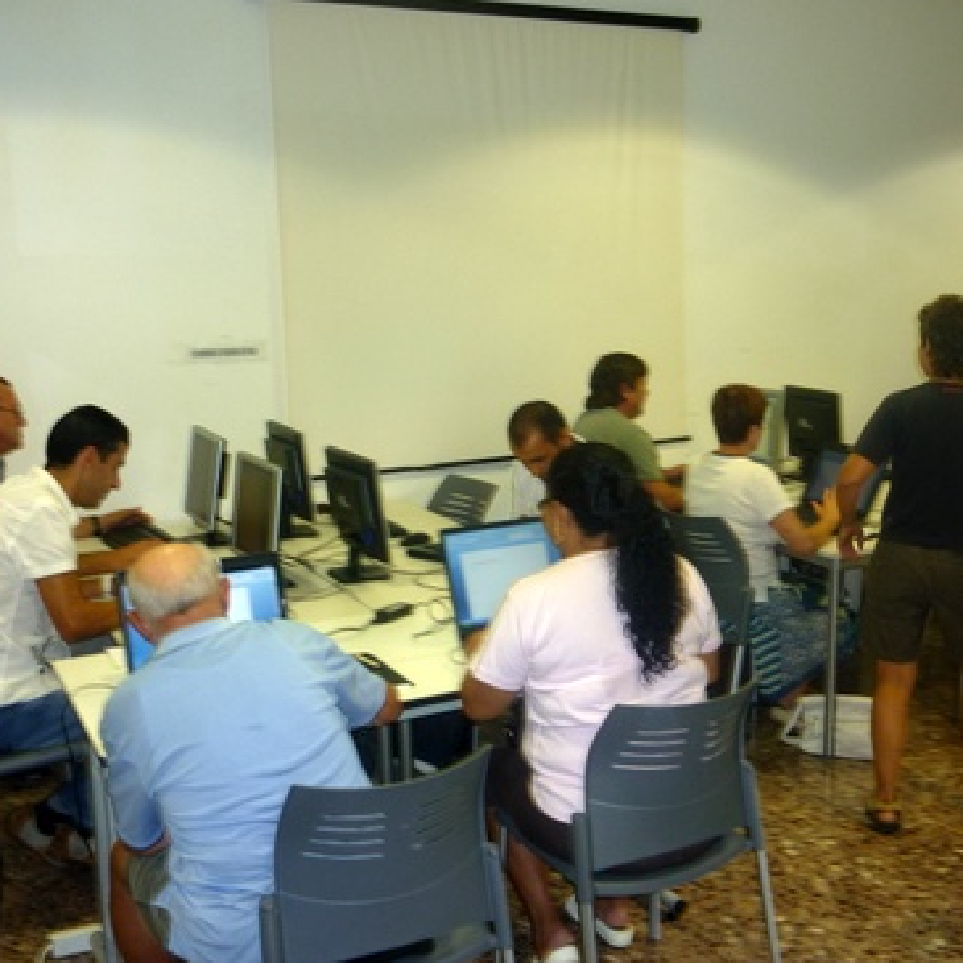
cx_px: 583
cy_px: 474
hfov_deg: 41.6
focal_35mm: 40
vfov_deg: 41.9
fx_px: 1259
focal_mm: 5.5
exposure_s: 1/30
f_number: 2.8
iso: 125
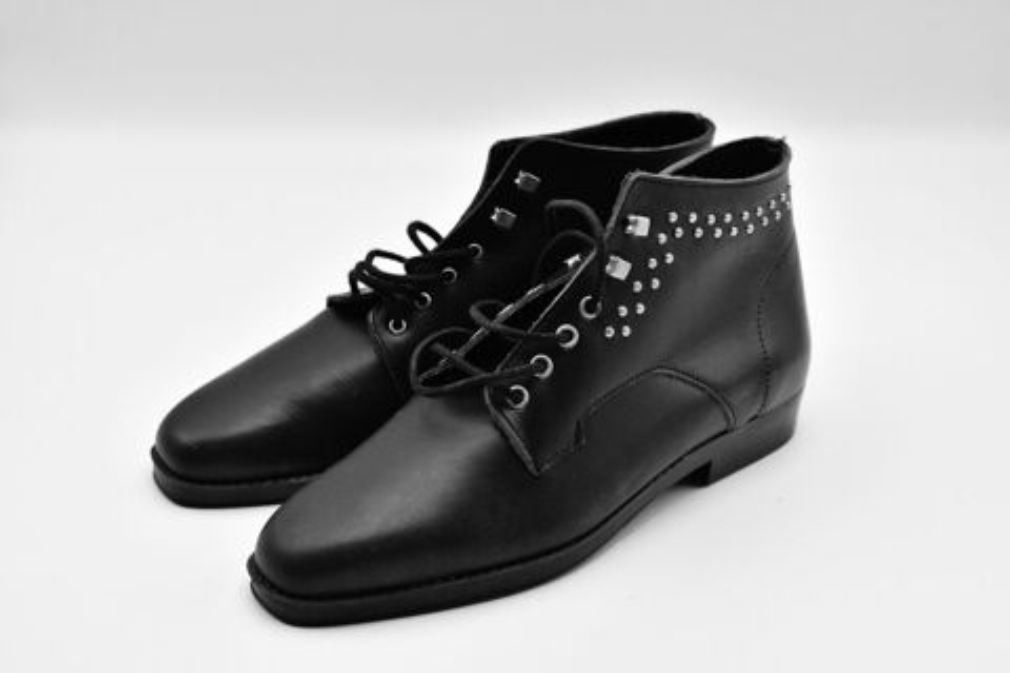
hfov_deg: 38.2
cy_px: 336
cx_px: 505
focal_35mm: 52
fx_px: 1459
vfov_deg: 26.0
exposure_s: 1/400
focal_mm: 35
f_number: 5
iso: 3600
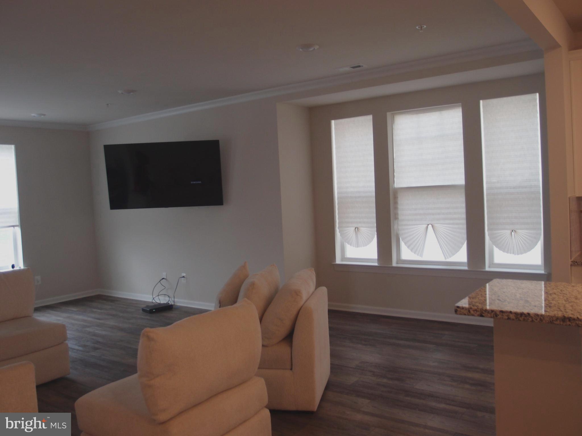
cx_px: 291
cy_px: 218
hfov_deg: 60.0
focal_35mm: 30
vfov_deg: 46.8
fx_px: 504
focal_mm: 6.48
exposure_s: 1/80
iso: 100
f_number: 1.9
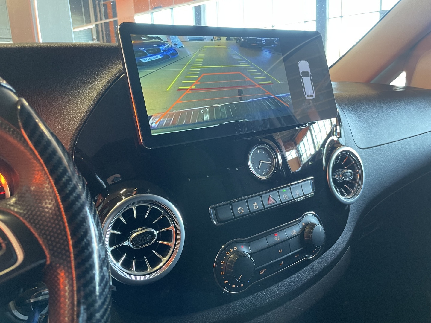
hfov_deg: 67.3
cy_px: 162
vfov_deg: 53.1
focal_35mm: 26
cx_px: 216
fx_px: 324
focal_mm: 4.2
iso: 320
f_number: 1.6
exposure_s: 1/60
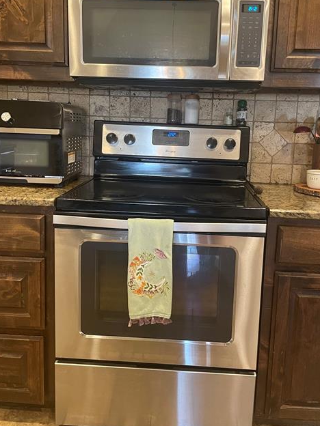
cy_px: 189
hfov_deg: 44.1
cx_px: 172
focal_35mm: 32
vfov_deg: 56.7
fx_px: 394
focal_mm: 4.2
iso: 400
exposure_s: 1/40
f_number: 1.6
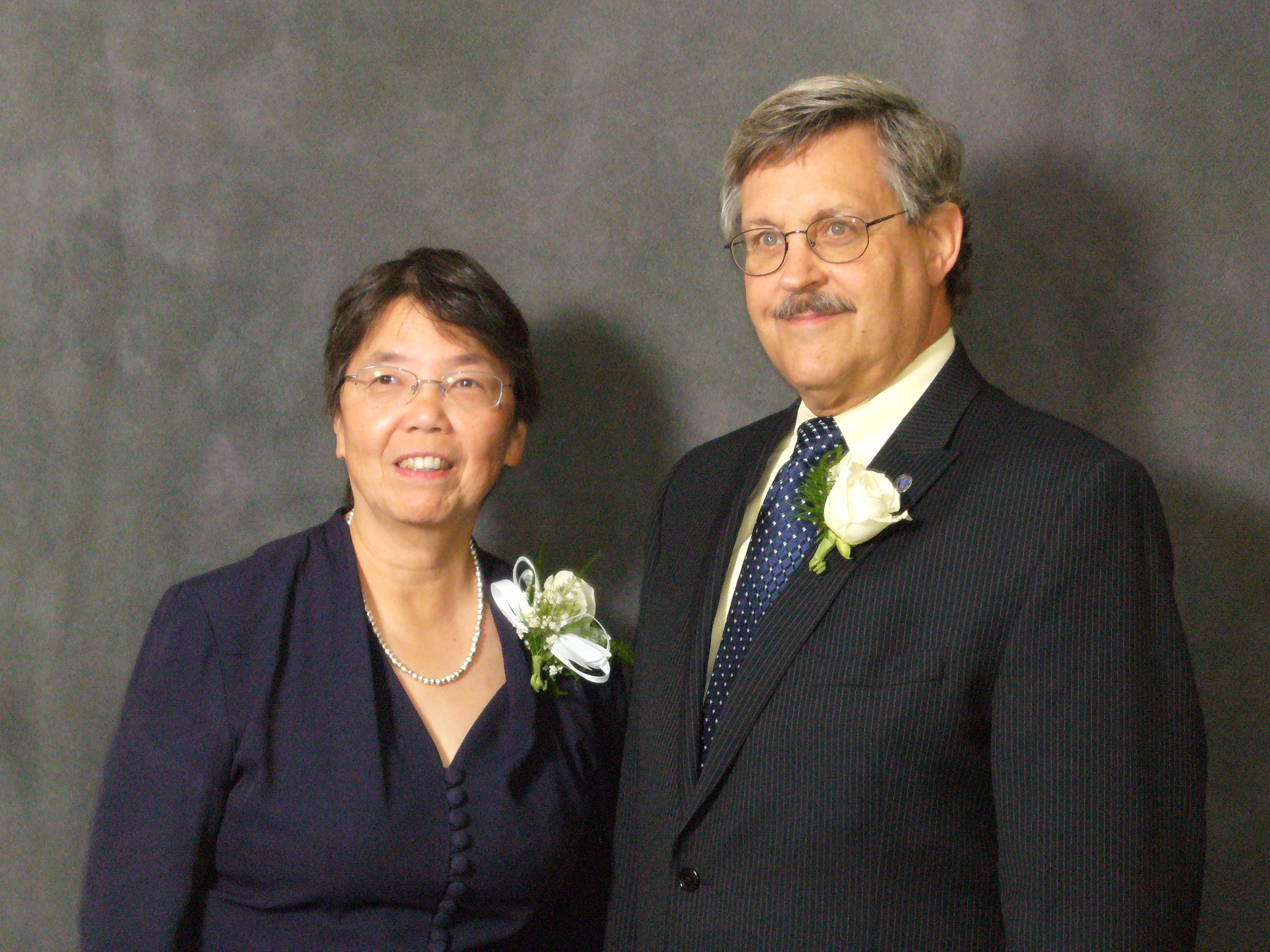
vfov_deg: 14.1
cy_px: 476
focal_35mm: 105
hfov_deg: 18.7
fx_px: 3852
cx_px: 635
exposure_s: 1/30
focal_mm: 17.4
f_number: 5
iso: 400
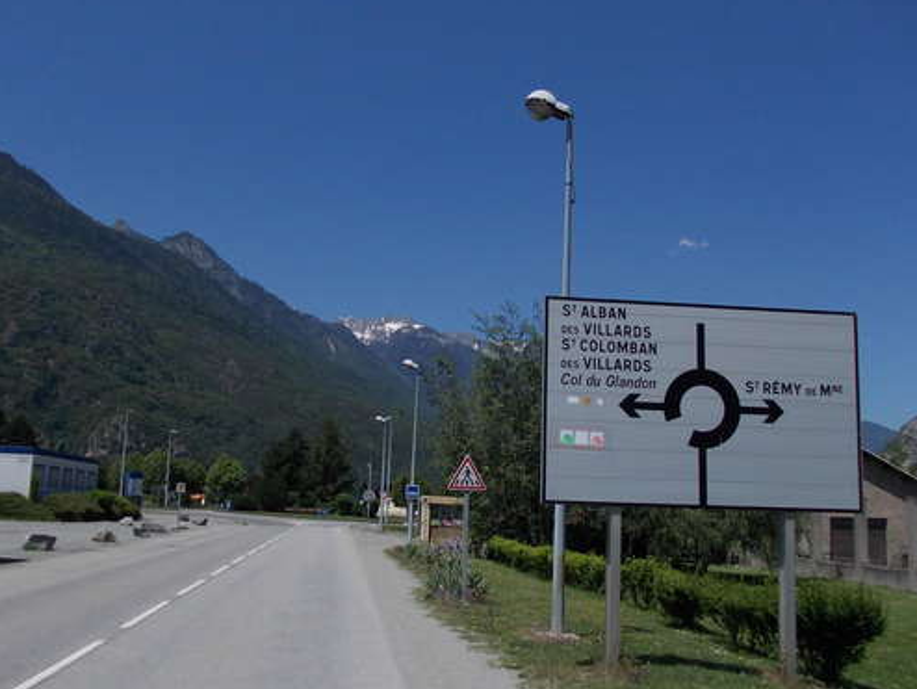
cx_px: 434
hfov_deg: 53.9
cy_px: 364
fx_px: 901
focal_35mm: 34
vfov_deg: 41.8
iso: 80
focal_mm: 4
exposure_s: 1/640
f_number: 5.4
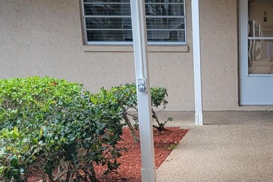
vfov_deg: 16.7
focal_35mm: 79
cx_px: 263
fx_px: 599
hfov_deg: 24.7
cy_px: 199
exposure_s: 1/283
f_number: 1.8
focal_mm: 5.4
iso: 40
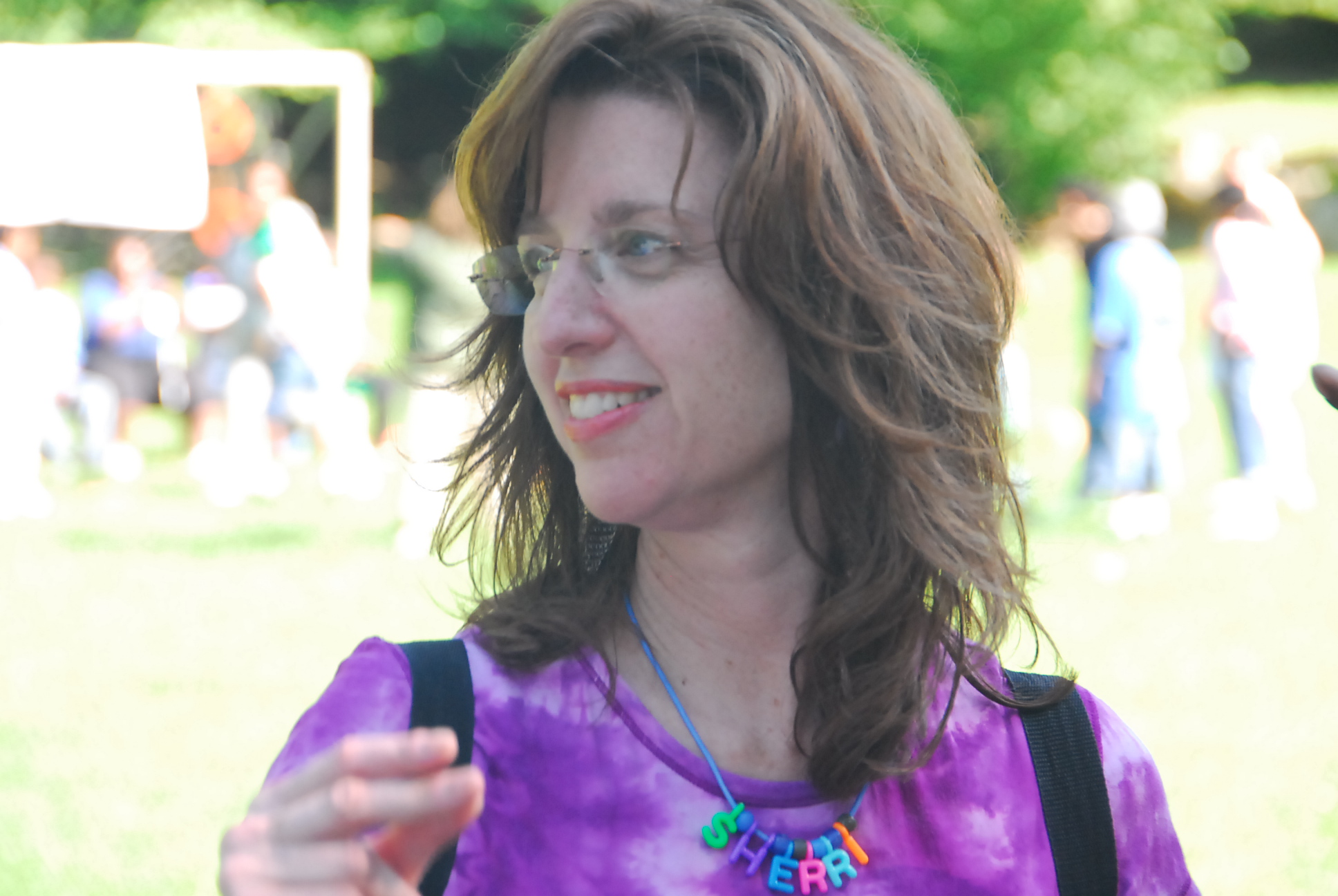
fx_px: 6698
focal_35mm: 180
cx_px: 669
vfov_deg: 7.7
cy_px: 448
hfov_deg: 11.4
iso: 800
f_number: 6.3
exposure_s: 1/160
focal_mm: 120
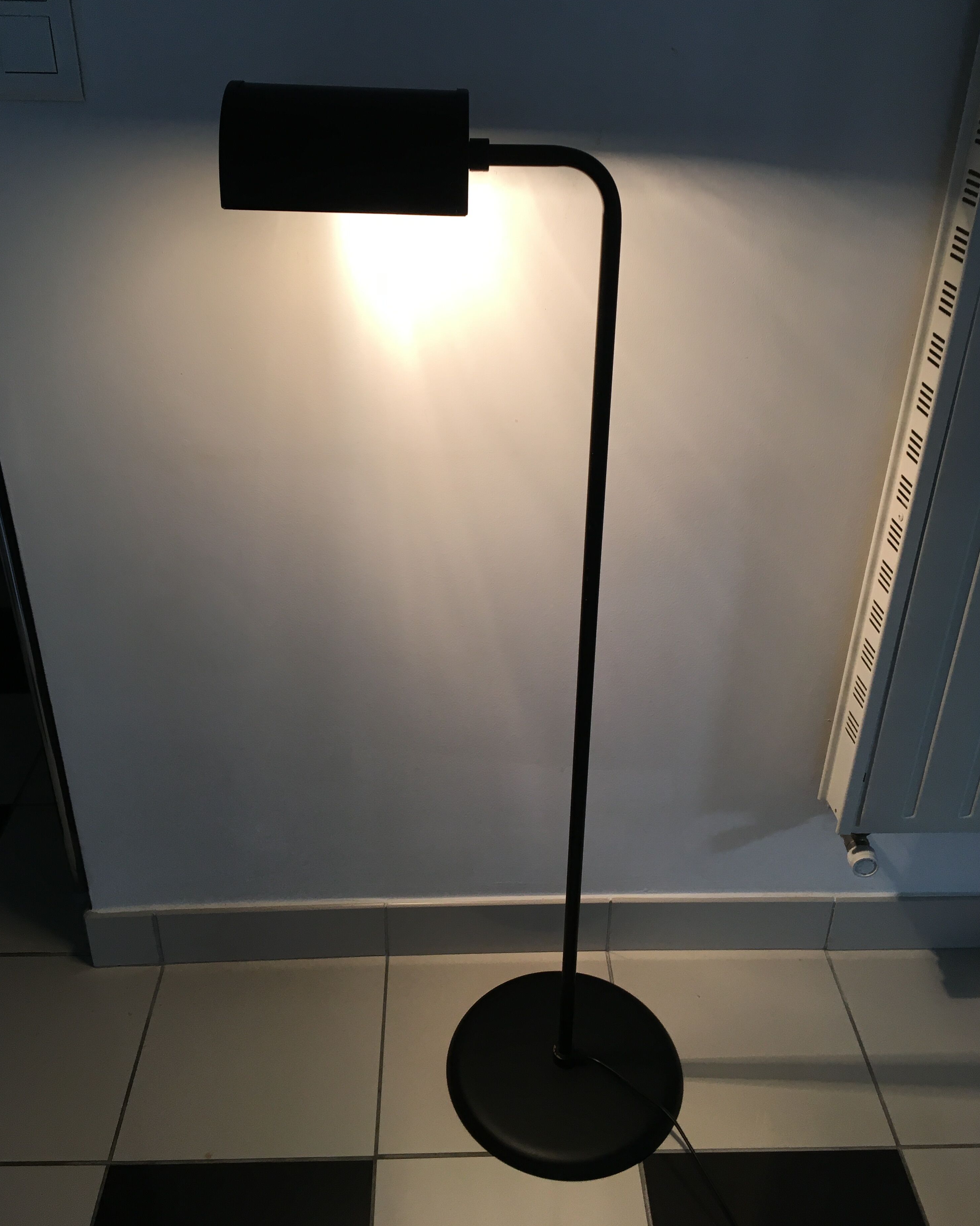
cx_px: 486
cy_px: 572
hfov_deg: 47.1
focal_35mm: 31
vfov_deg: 57.1
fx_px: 1124
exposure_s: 1/33
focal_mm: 4.15
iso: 25
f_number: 2.2
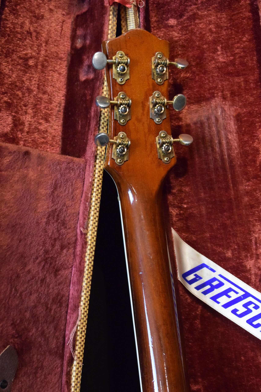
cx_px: 130
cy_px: 196
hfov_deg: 16.6
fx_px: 897
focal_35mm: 82
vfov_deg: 24.6
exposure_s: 1/60
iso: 5600
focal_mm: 55
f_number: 5.6
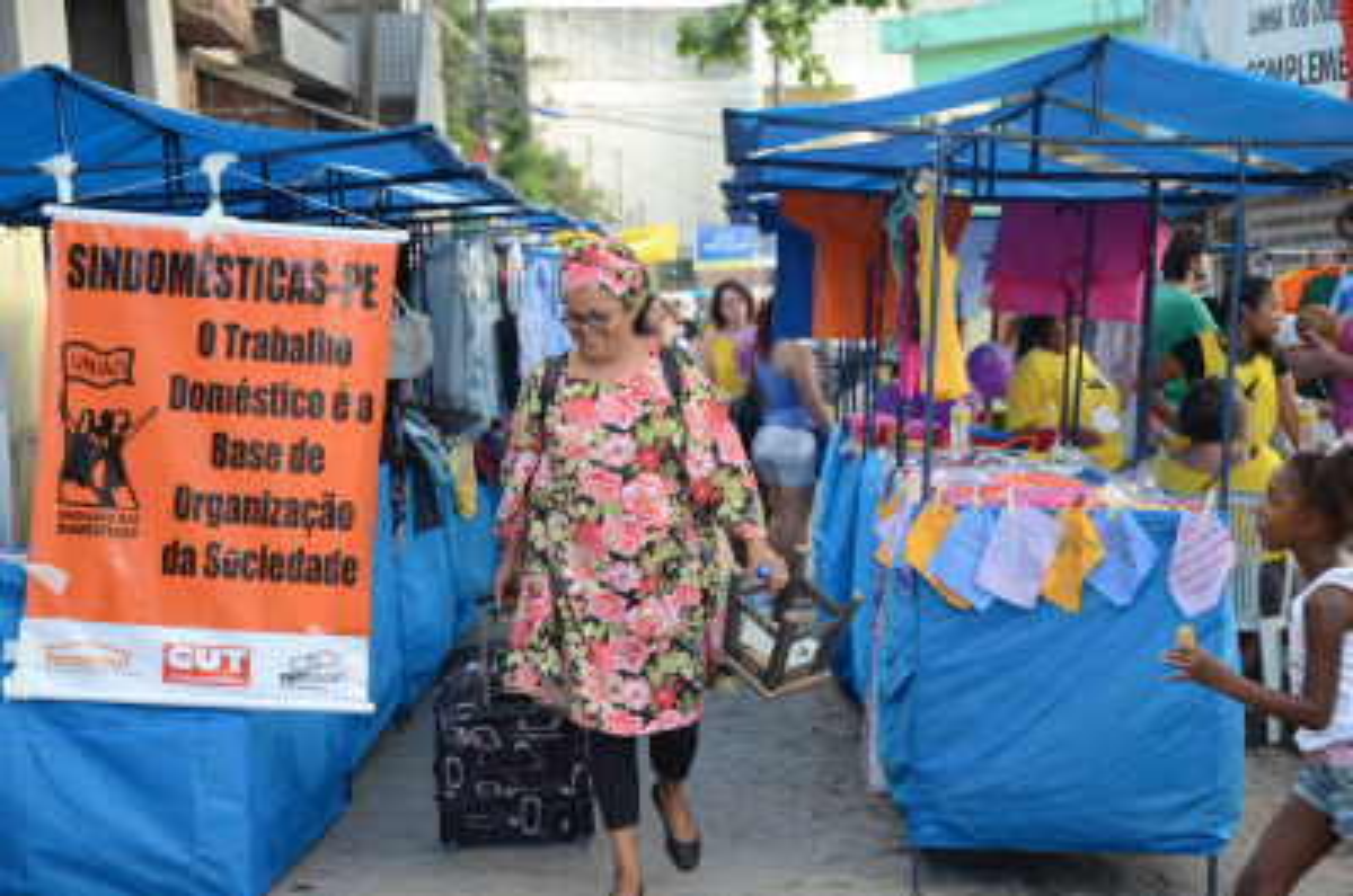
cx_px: 676
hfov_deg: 27.0
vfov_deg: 18.1
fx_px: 2813
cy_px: 448
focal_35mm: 75
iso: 1600
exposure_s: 1/500
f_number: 5
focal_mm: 50
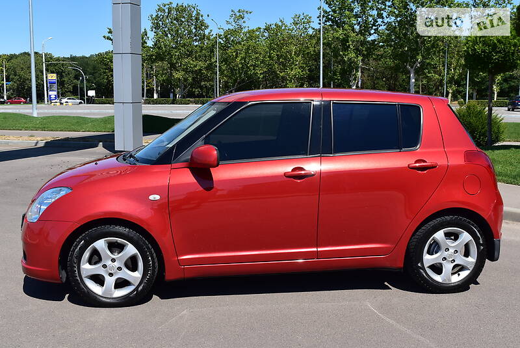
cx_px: 260
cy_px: 174
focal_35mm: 39
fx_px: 564
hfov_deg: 49.5
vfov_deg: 34.3
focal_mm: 26
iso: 400
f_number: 11
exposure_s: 1/500
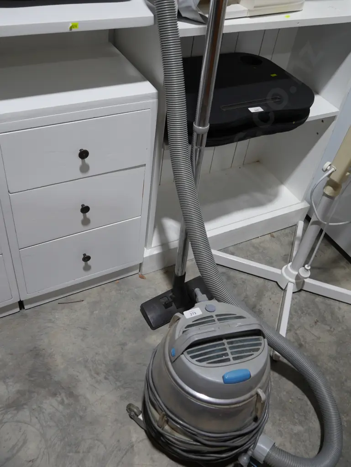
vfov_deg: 53.9
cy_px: 234
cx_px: 176
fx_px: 459
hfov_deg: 41.8
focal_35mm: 34
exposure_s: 1/80
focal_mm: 17
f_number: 4
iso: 200
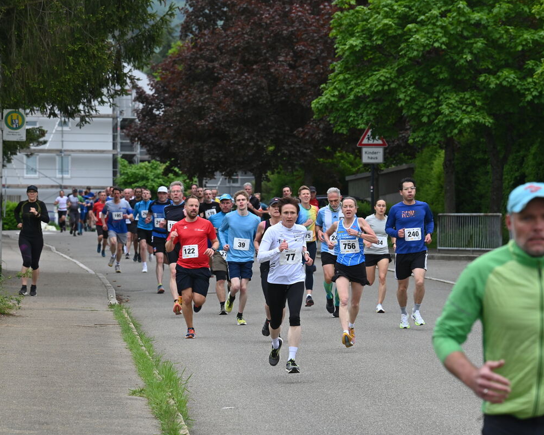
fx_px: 3639
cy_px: 218
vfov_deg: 6.8
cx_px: 274
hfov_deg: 8.5
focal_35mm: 226
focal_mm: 200
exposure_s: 1/320
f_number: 9
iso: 800
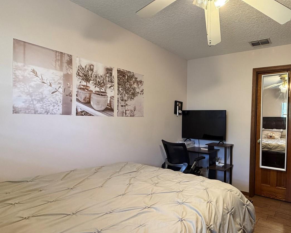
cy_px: 123
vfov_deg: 65.5
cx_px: 219
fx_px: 181
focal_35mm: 21
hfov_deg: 72.2
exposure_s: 1/66
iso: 320
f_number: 2.2
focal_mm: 2.22
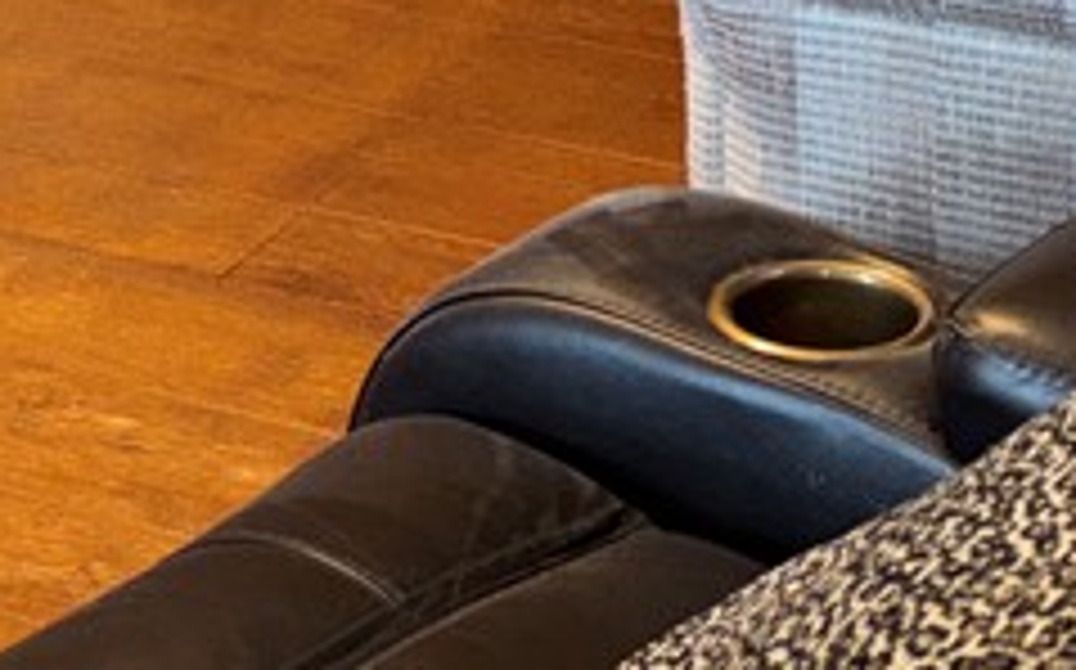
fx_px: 3458
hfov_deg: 17.6
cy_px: -908
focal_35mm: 118
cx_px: 351
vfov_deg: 9.8
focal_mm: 5.96
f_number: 1.6
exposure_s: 1/15
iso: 125
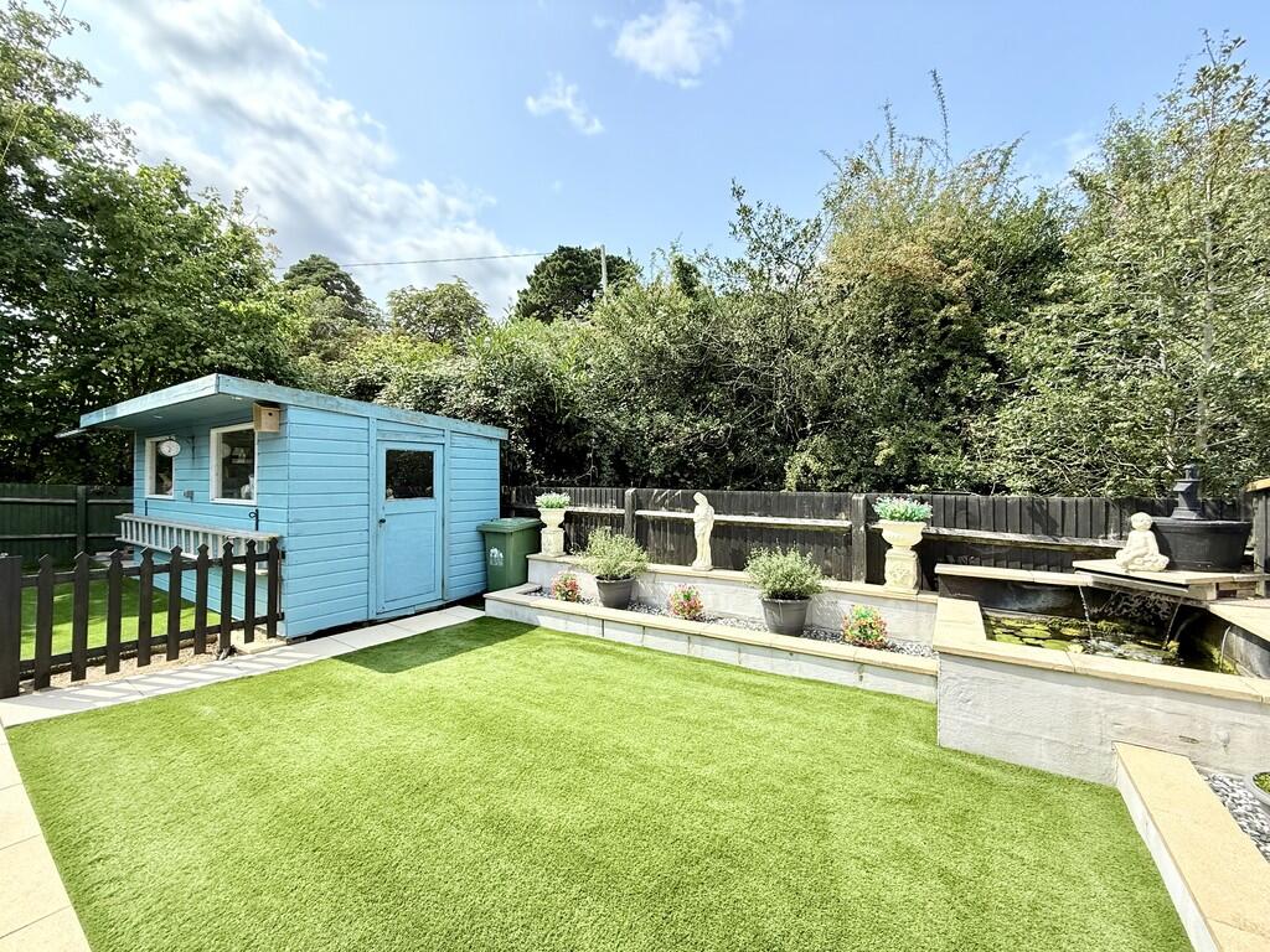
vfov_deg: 85.7
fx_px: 514
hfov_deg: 102.1
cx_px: 635
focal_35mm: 14
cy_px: 476
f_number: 2.2
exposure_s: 1/1001
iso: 64
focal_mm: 2.22
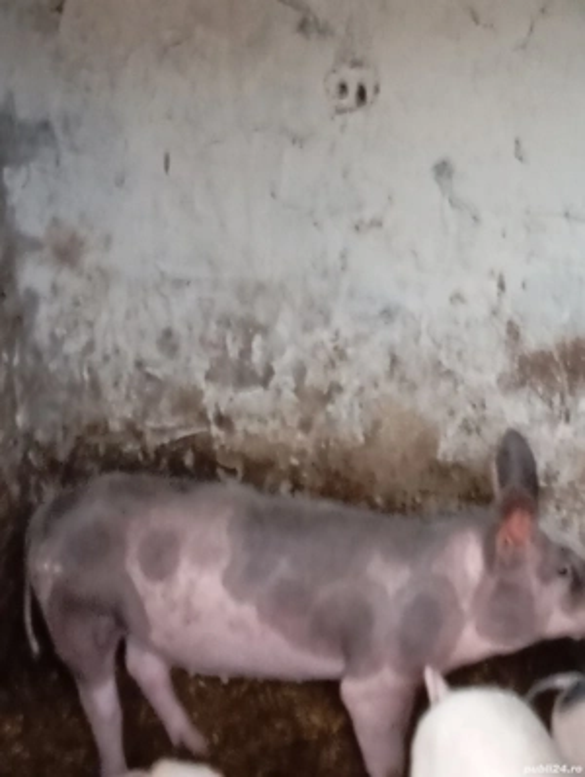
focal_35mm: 91
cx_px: 292
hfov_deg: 16.3
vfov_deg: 21.5
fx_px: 2044
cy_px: 388
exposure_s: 1/20
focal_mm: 4.27
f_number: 1.8
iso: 1371
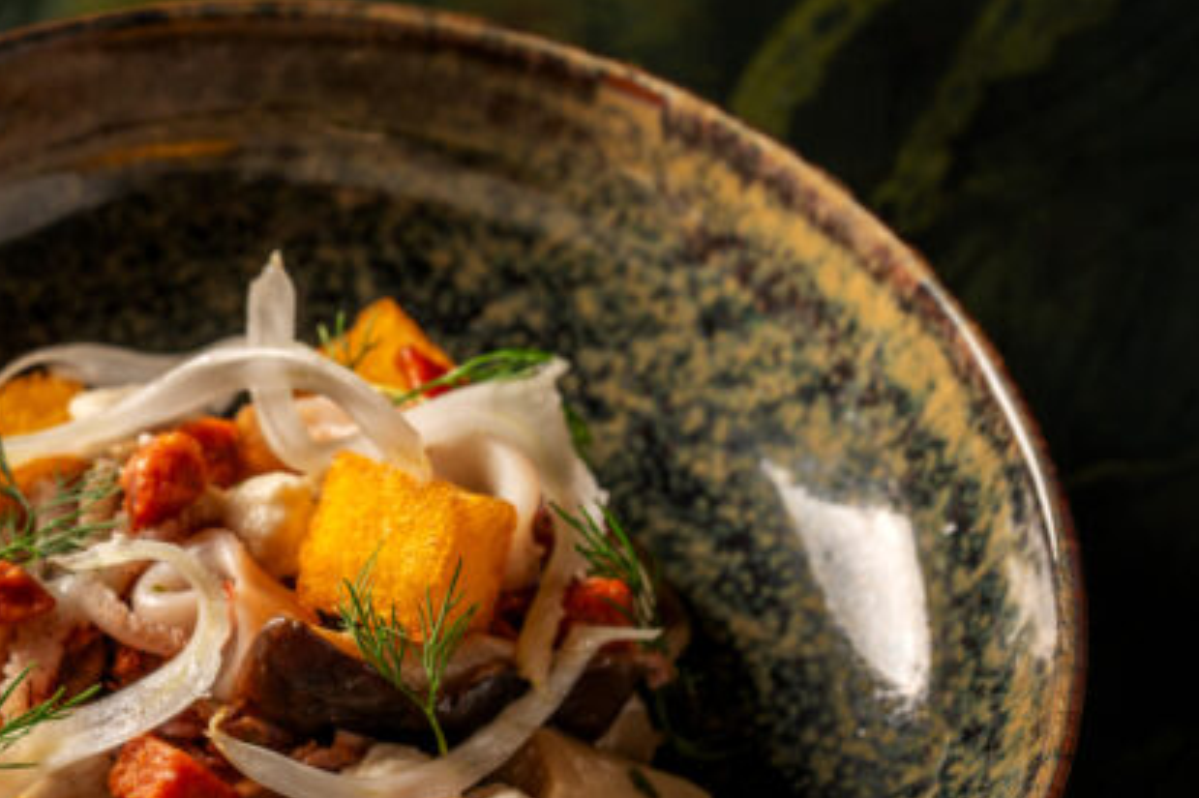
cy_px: 621
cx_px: 285
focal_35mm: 93
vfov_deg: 14.6
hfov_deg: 21.7
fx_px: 3096
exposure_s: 1/200
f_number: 5.6
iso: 200
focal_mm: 50
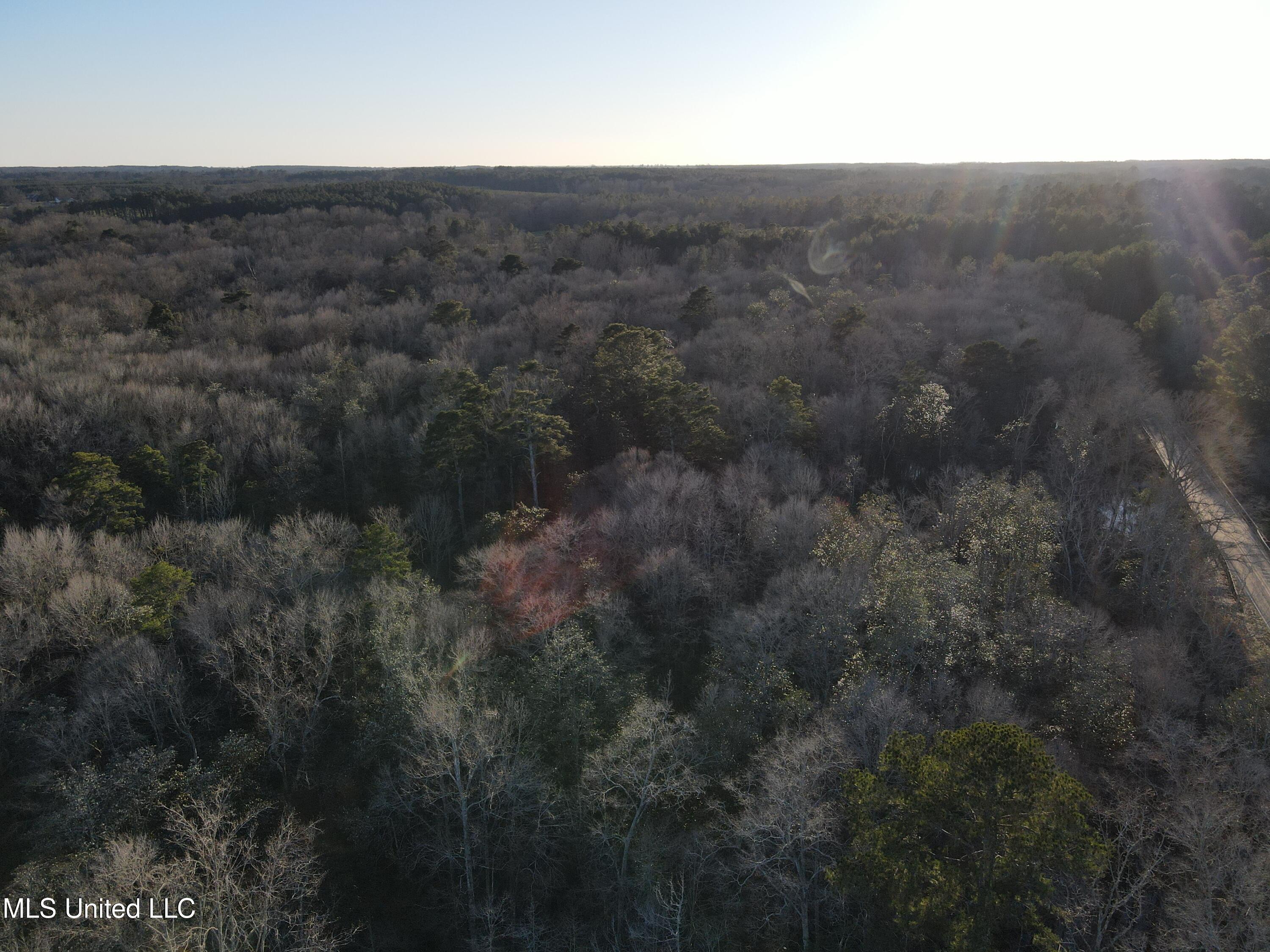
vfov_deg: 56.8
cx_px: 635
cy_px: 476
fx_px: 881
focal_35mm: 24
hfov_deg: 71.6
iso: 100
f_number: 2.8
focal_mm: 4.5
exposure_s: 1/500
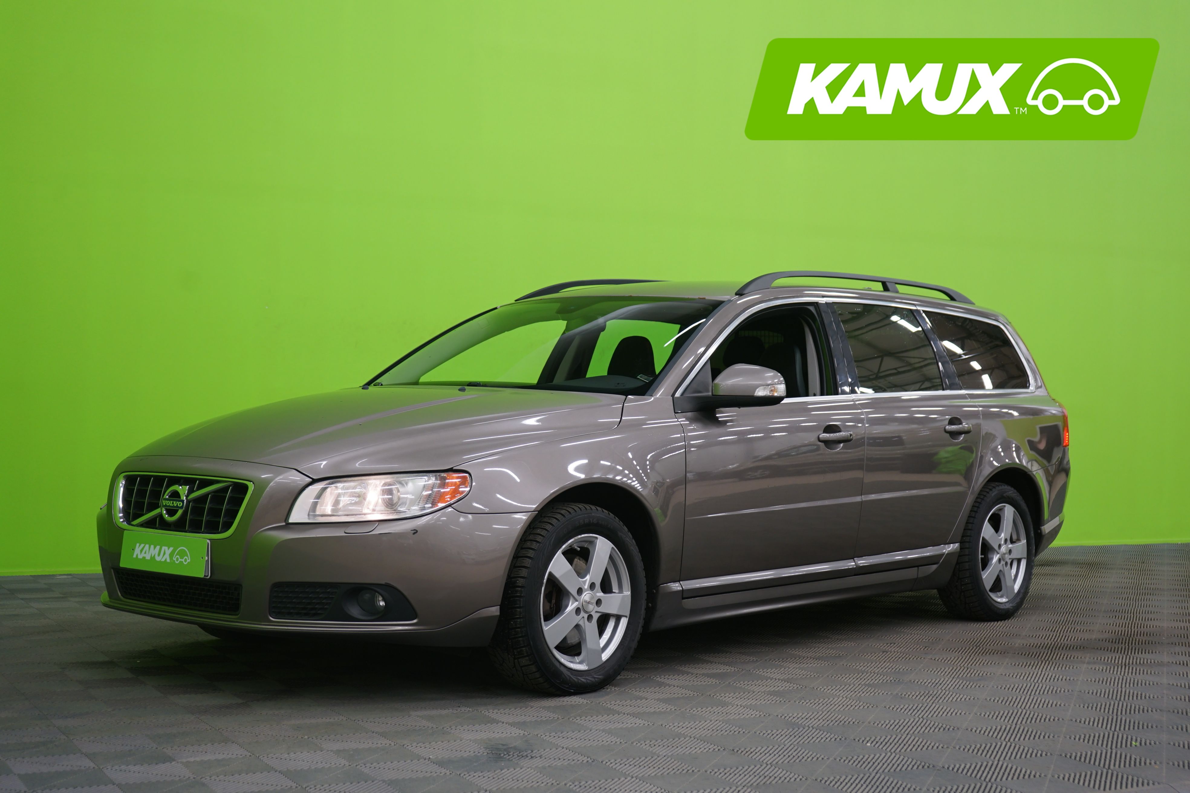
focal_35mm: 50
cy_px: 396
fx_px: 1653
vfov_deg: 27.0
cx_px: 595
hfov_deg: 39.6
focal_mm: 50
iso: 400
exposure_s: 1/10
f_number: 4.5
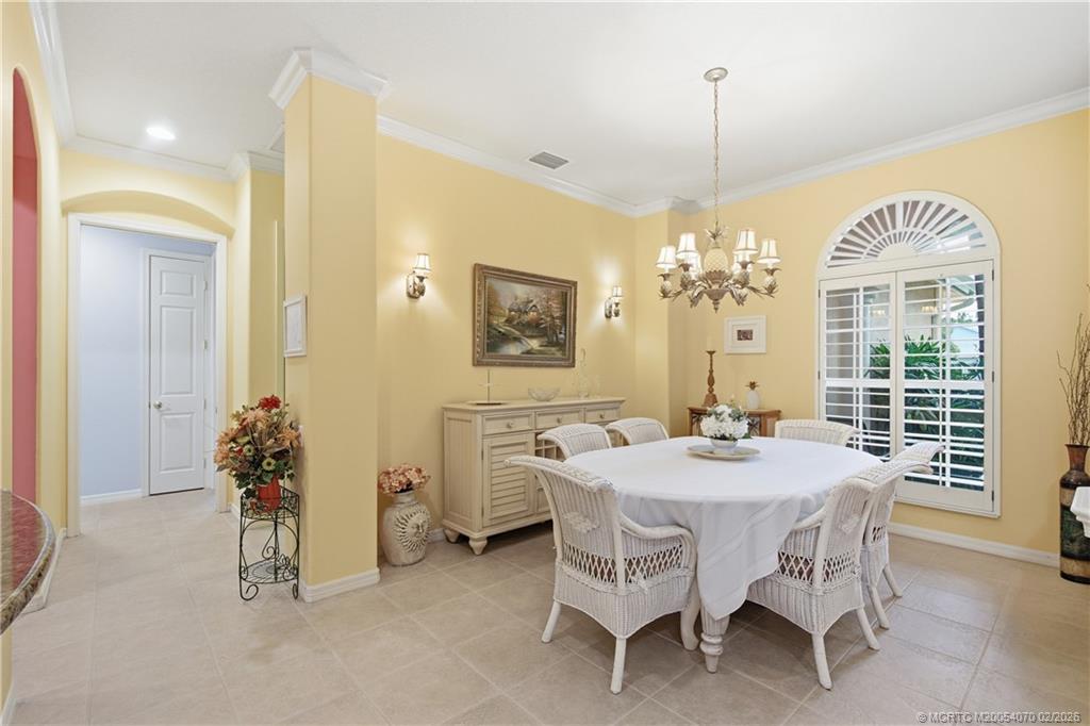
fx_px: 484
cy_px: 363
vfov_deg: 73.7
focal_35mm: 16
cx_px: 545
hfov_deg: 96.8
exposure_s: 1/125
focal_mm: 16
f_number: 8
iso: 800
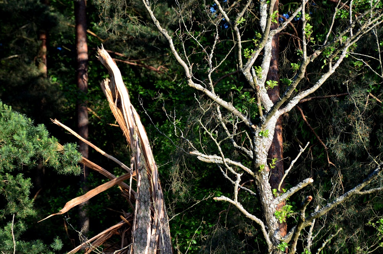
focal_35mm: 450
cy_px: 127
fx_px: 4776
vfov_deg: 3.0
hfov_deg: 4.6
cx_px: 192
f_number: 5.6
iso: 400
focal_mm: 300
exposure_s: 1/500
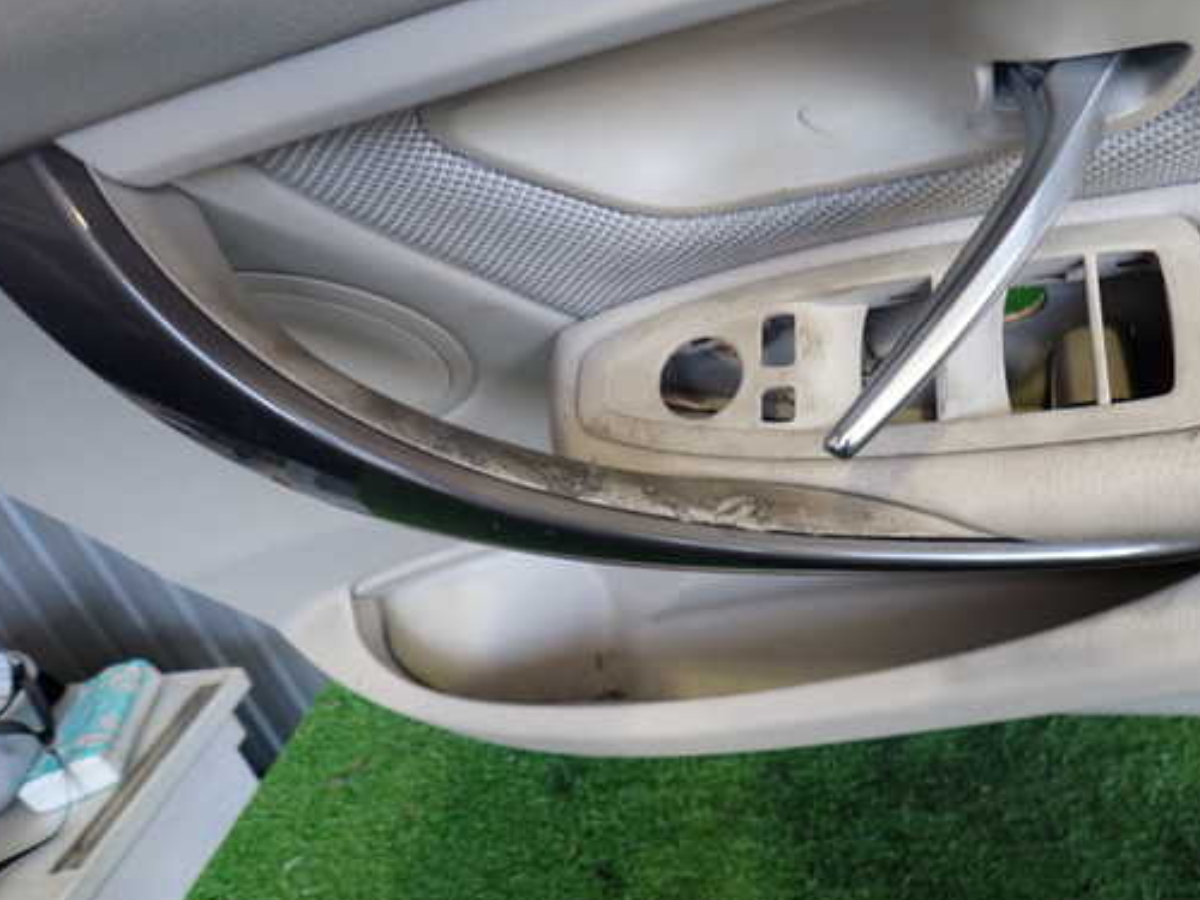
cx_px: 650
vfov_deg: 46.8
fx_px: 1040
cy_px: 439
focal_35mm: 30
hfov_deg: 59.9
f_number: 2
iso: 200
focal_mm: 4.5
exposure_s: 1/60
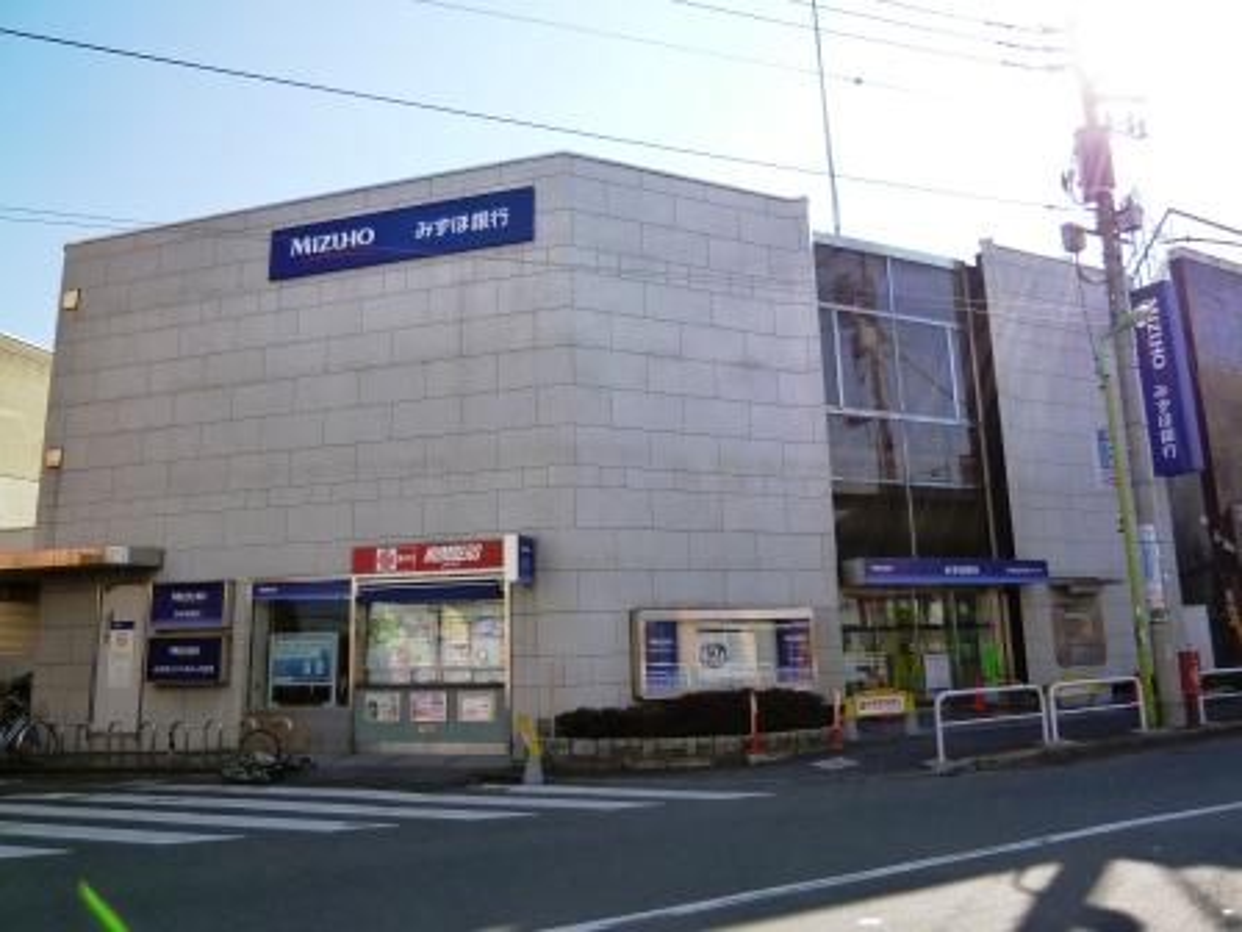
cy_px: 466
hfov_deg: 71.6
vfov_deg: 56.8
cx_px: 621
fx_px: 861
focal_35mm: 24
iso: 160
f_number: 2.5
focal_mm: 4.3
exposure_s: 1/800
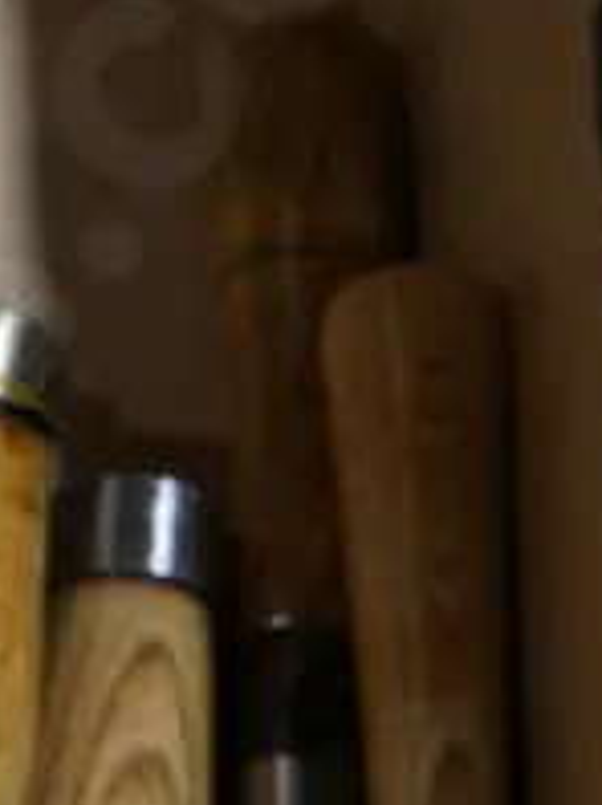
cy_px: 1130
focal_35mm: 145
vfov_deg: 13.0
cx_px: -637
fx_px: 3369
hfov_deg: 9.5
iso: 200
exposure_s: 1/100
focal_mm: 14
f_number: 3.5
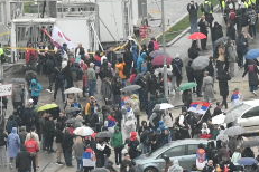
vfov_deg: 2.3
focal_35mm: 602
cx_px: 327
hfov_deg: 3.4
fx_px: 4331
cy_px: -277
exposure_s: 1/160
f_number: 7.1
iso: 1600
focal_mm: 86
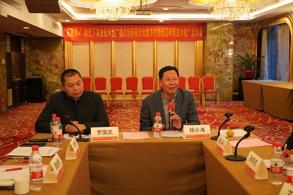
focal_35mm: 44
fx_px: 358
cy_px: 98
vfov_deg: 30.5
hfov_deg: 44.5
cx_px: 146
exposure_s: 1/160
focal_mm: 44
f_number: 4.5
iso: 6400
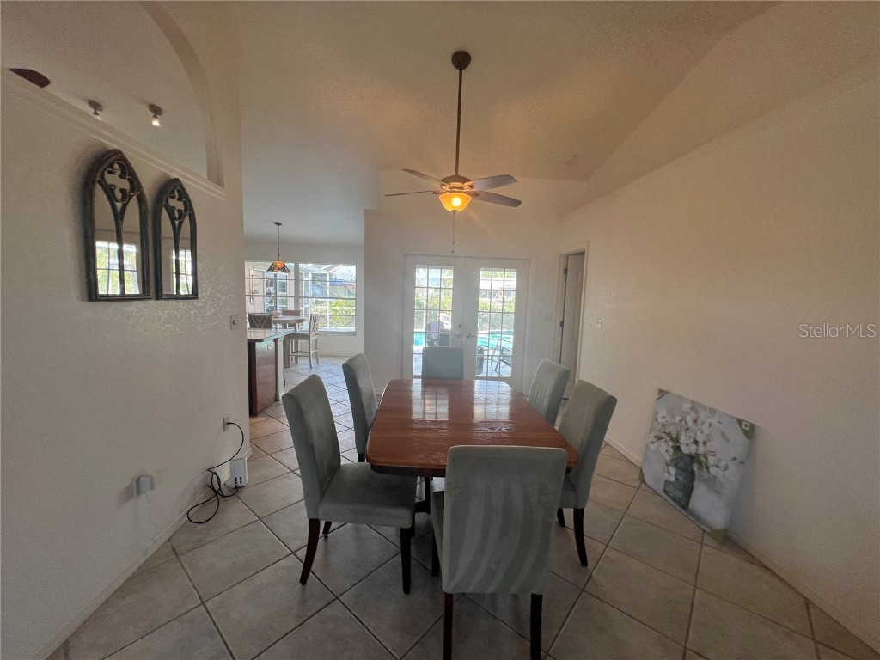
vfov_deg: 89.9
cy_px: 330
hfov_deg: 106.2
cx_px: 440
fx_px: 330
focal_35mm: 13
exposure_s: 1/120
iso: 100
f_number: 1.8
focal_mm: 1.57
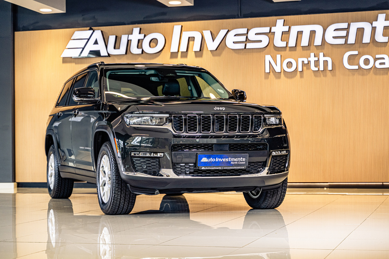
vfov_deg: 18.2
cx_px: 194
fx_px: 810
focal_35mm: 75
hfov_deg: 27.0
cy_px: 130
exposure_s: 1/200
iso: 640
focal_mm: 75
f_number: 4
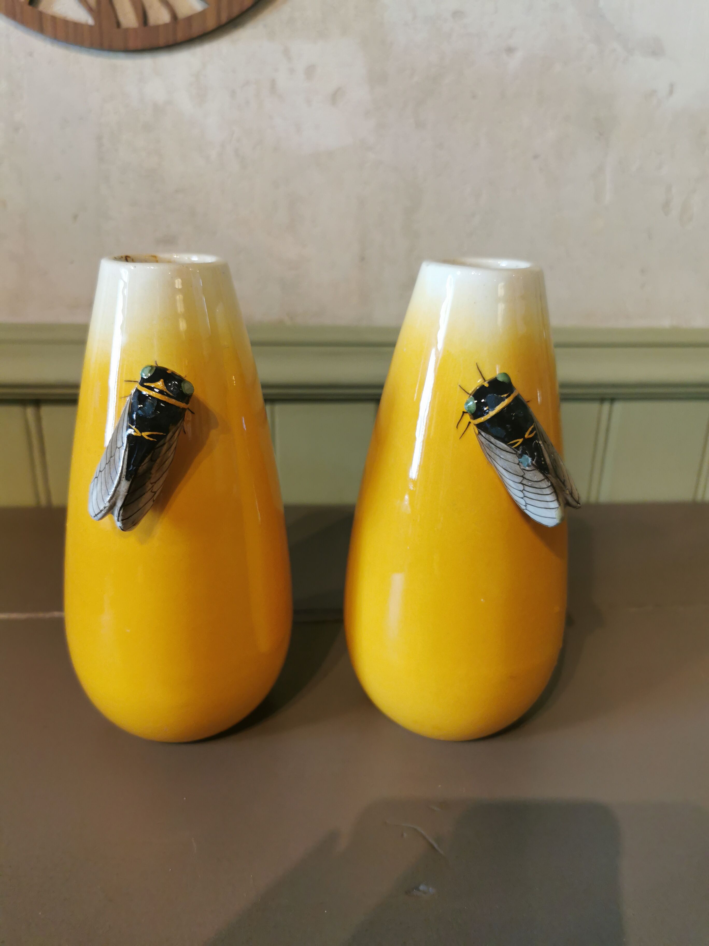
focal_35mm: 27
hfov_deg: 51.4
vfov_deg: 65.3
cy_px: 473
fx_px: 737
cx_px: 354
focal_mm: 5.56
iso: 125
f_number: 1.6
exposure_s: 1/50
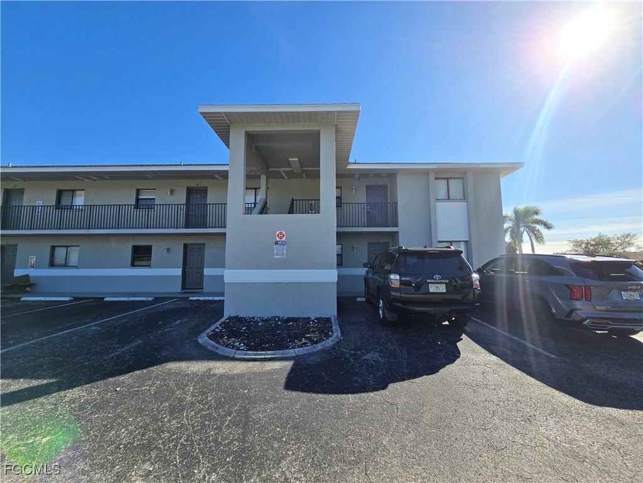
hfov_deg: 106.2
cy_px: 242
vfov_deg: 89.9
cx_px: 322
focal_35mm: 13
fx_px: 241
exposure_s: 1/1765
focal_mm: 2.2
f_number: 2.2
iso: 50
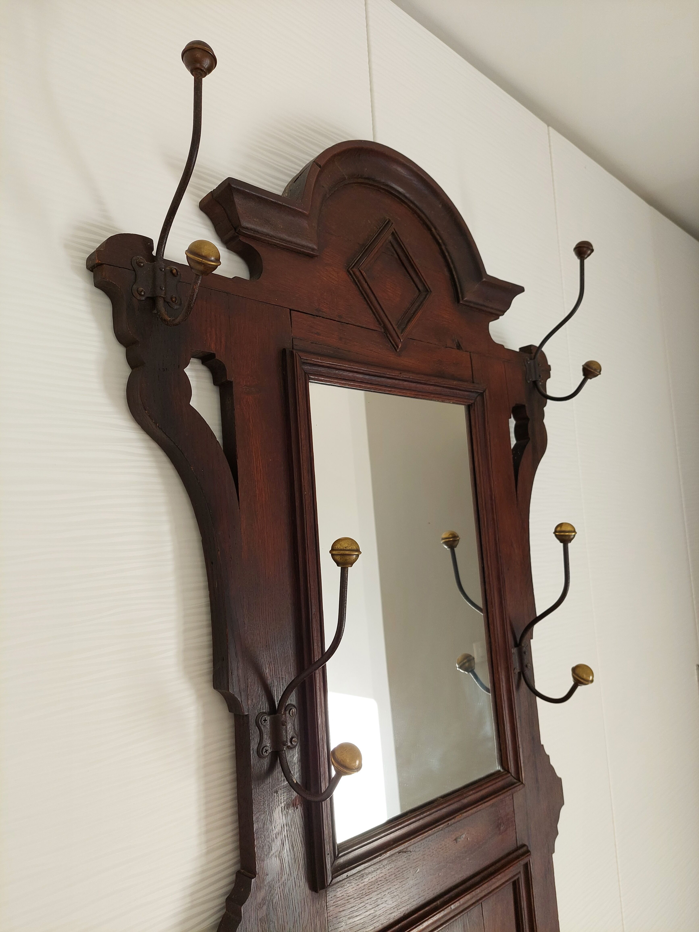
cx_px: 350
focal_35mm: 25
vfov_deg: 69.4
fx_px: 673
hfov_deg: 54.9
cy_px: 466
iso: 40
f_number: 1.8
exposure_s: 1/115
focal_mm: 5.23
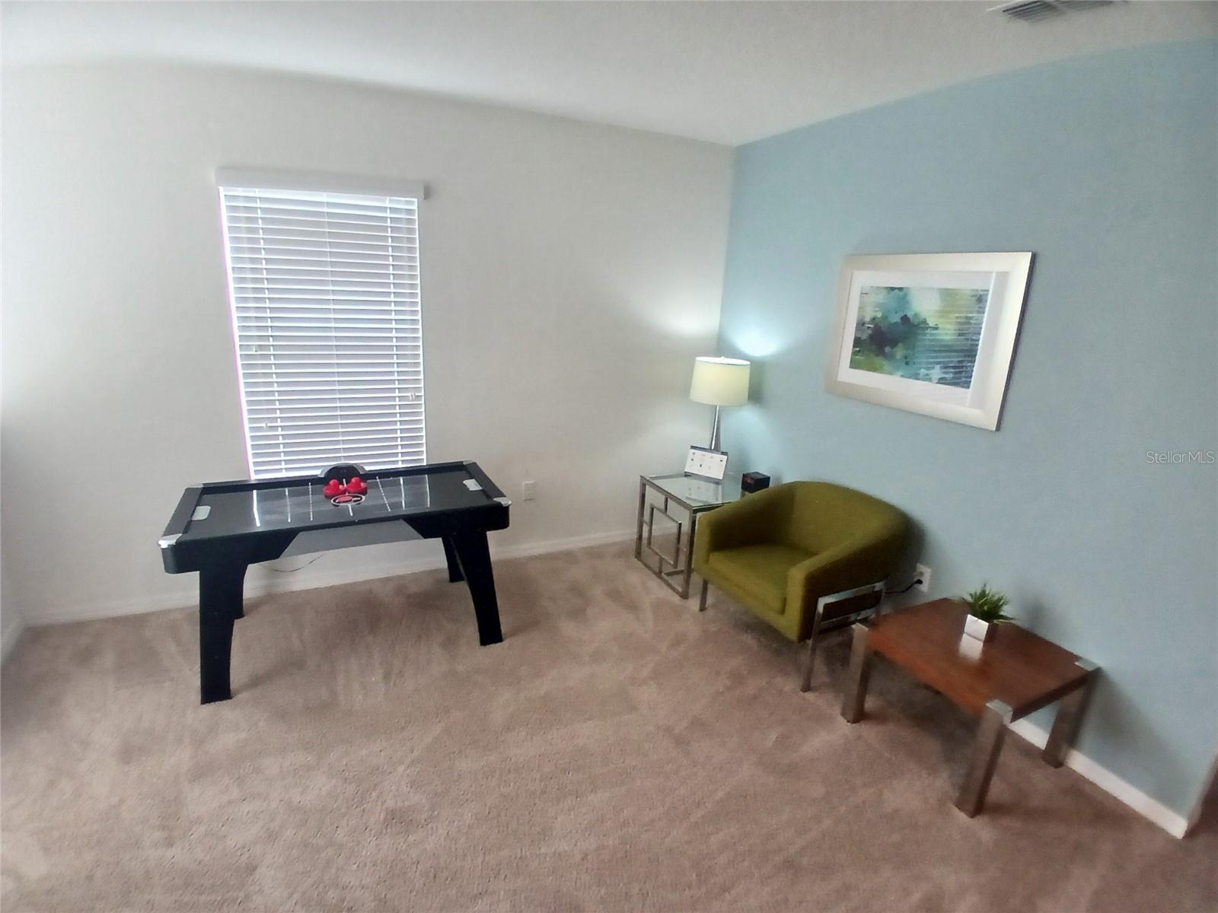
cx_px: 609
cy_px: 456
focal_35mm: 17
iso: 200
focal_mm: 1.4
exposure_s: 1/30
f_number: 2.2
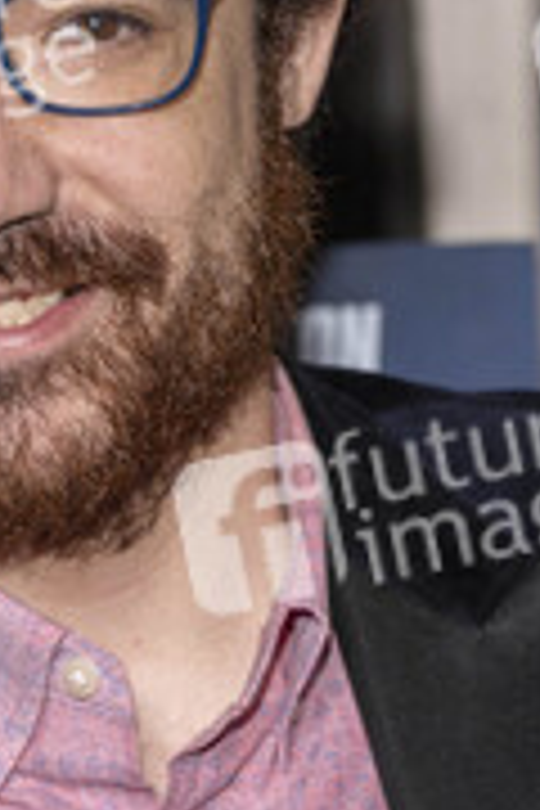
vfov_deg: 7.7
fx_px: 6007
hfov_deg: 5.1
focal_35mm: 267
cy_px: 284
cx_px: -4
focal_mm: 120
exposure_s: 1/200
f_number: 5.6
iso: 800
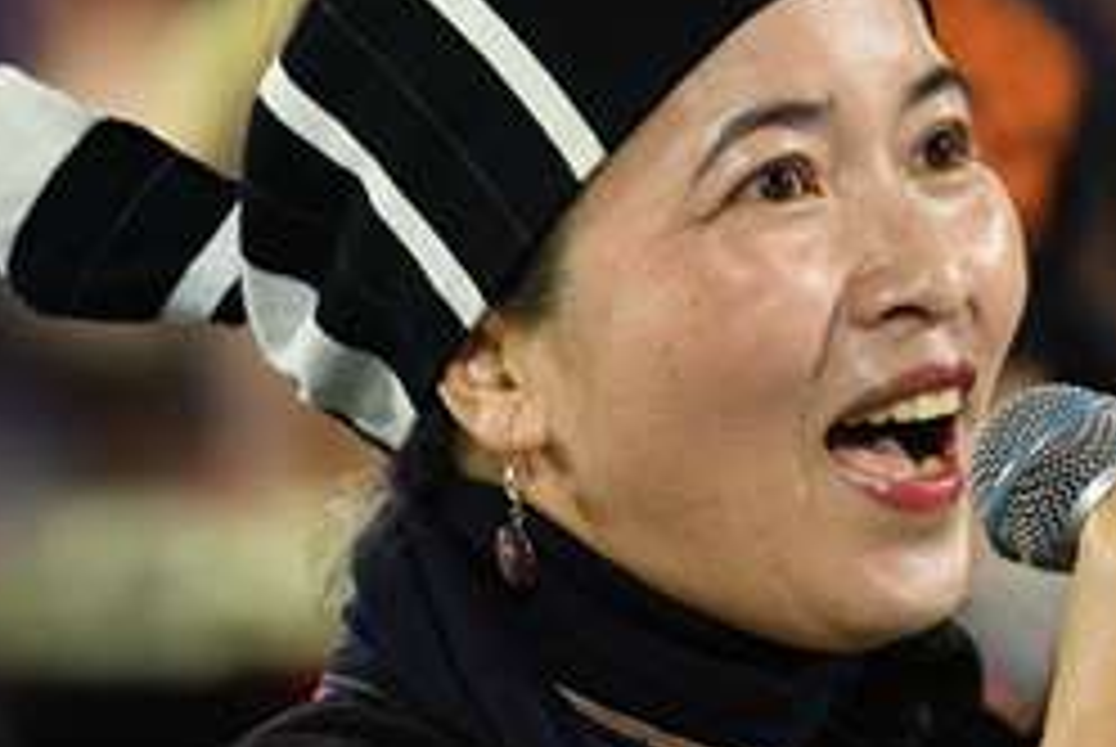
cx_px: 1116
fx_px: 19987
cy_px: 533
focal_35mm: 644
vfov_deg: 2.1
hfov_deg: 3.2
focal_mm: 200
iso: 1100
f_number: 2.8
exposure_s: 1/200
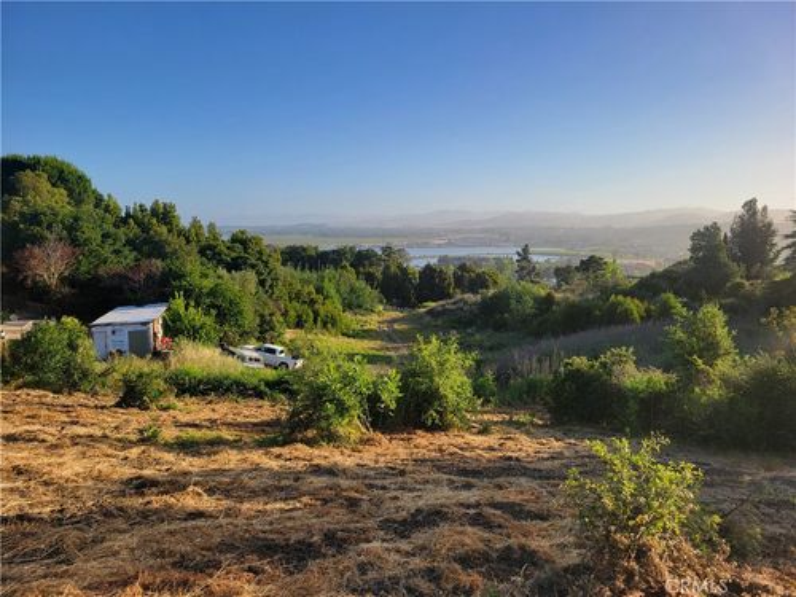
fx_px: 598
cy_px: 298
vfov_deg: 53.1
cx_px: 398
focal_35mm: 26
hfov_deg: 67.3
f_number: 1.8
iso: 40
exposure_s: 1/1468
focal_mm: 5.4
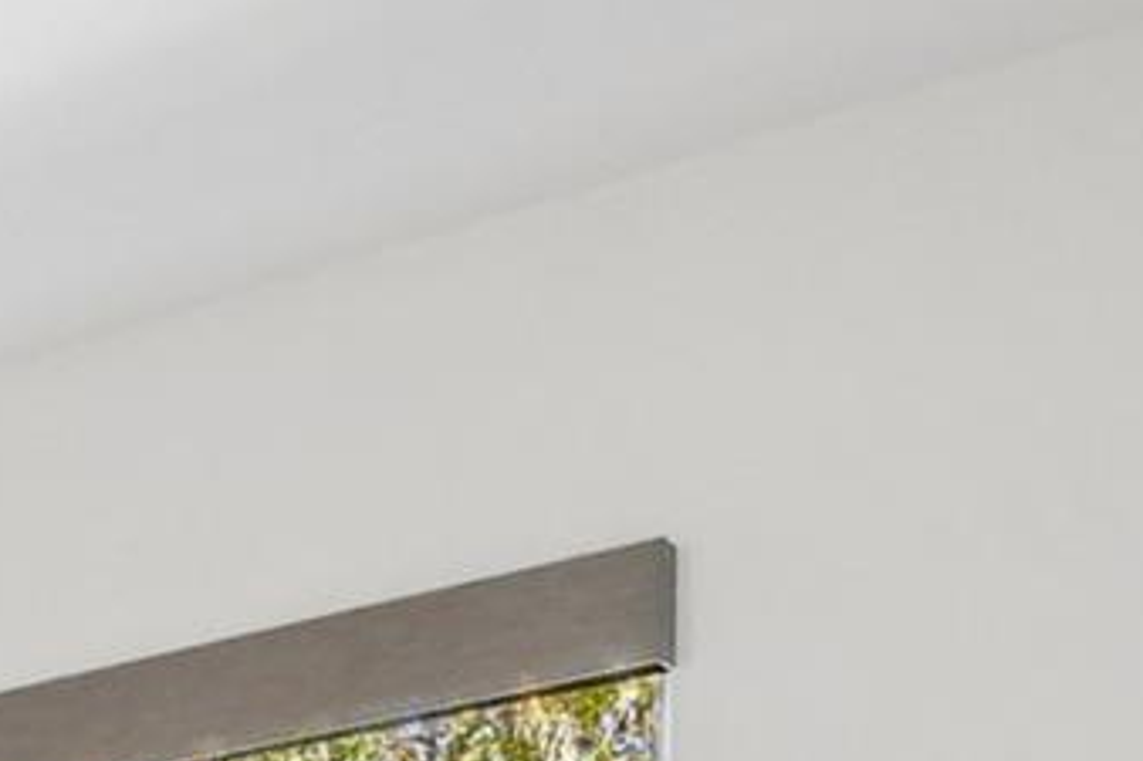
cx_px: -943
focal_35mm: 91
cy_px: 1544
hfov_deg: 17.8
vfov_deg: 13.0
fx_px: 2888
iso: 400
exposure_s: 1/60
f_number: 8
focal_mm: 10
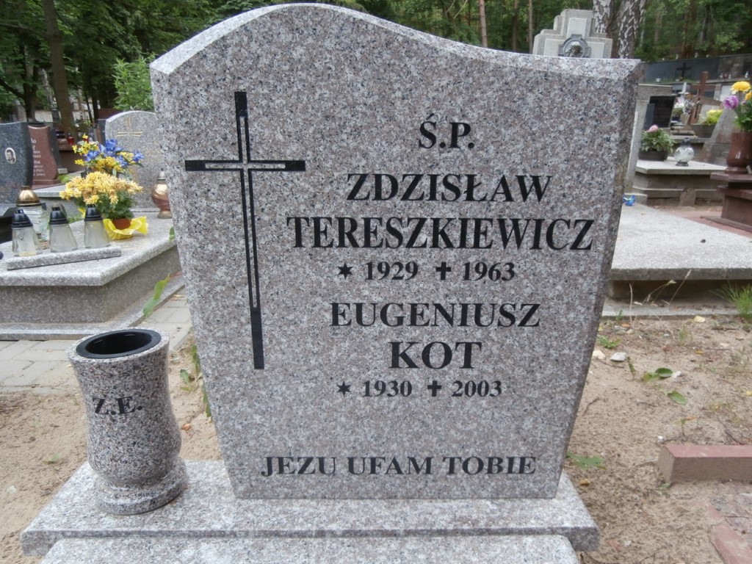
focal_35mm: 24
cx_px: 376
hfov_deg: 71.6
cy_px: 282
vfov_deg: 56.8
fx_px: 521
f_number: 3
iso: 100
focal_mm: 4.2
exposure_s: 1/30
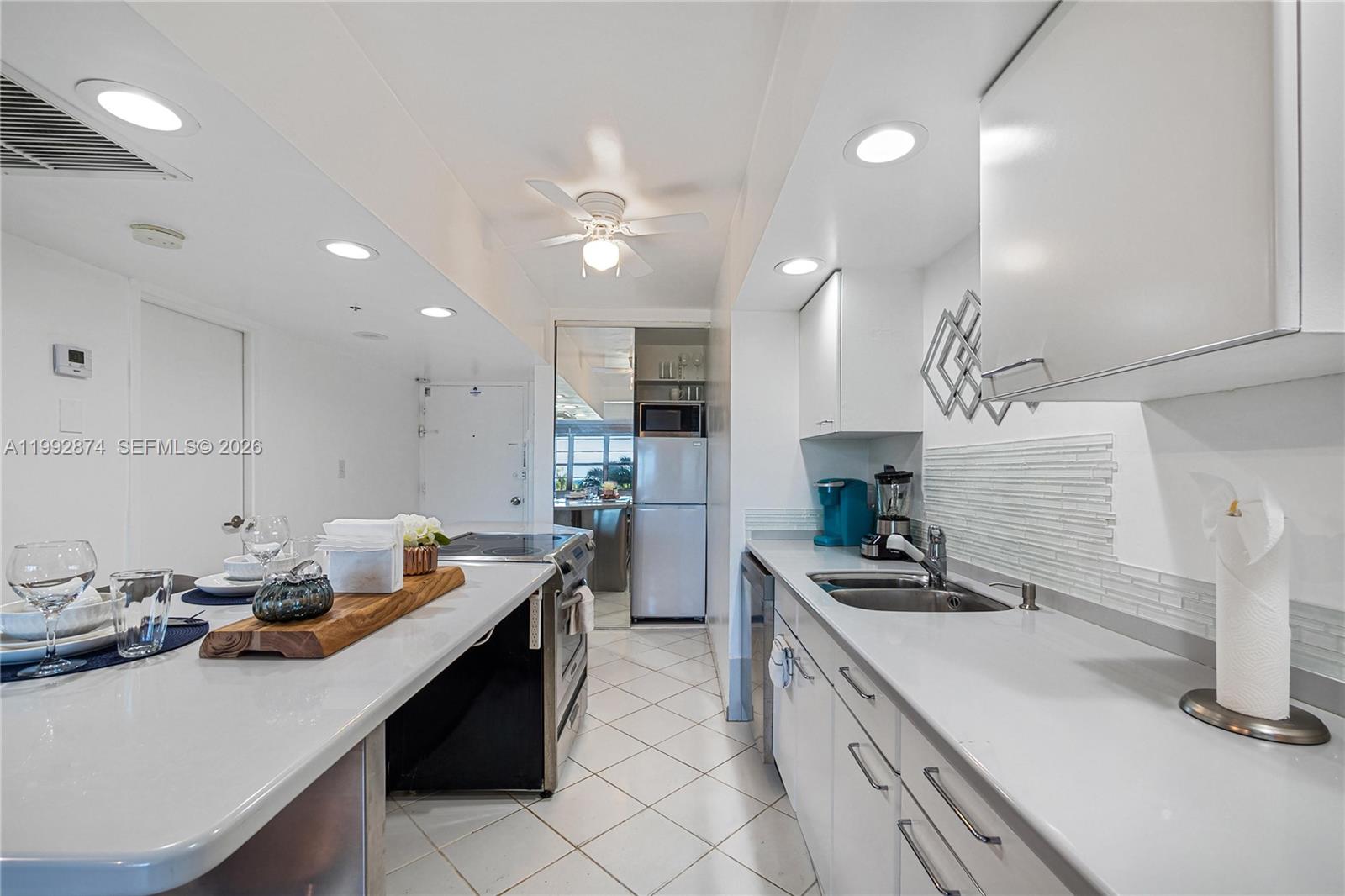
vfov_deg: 81.2
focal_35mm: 14
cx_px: 672
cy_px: 448
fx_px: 523
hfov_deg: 104.3
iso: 100
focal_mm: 7
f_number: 6.3
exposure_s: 1/15
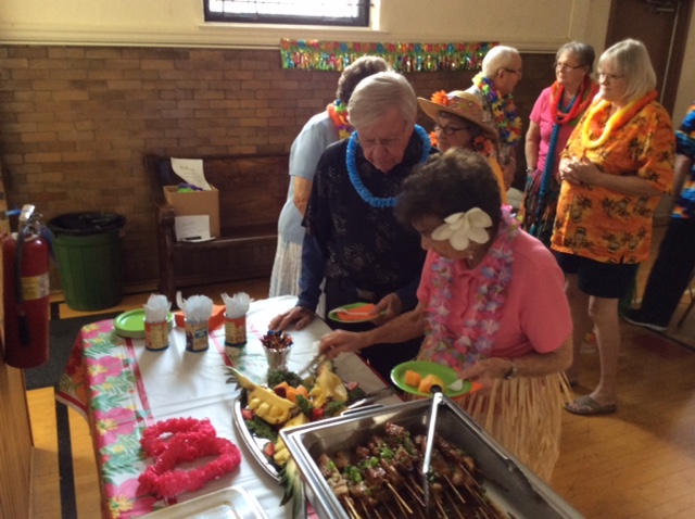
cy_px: 260
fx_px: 642
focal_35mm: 32
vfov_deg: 44.1
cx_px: 348
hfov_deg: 56.9
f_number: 2.4
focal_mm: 3.3
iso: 100
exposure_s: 1/24
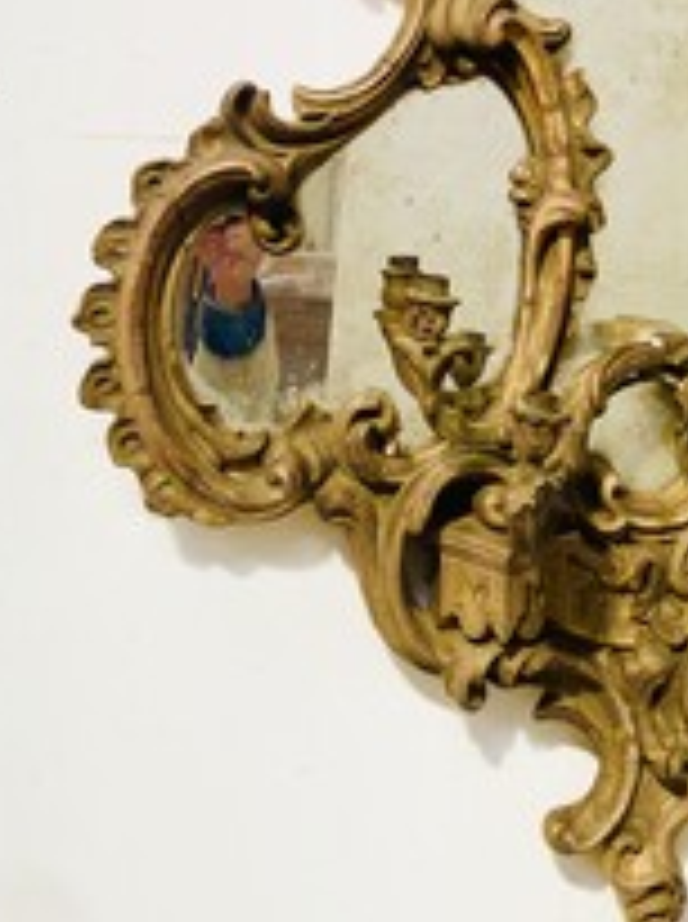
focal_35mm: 61
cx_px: 679
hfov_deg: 23.0
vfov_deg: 29.9
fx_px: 1622
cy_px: 31
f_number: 1.8
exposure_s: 1/118
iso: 125
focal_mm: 4.25
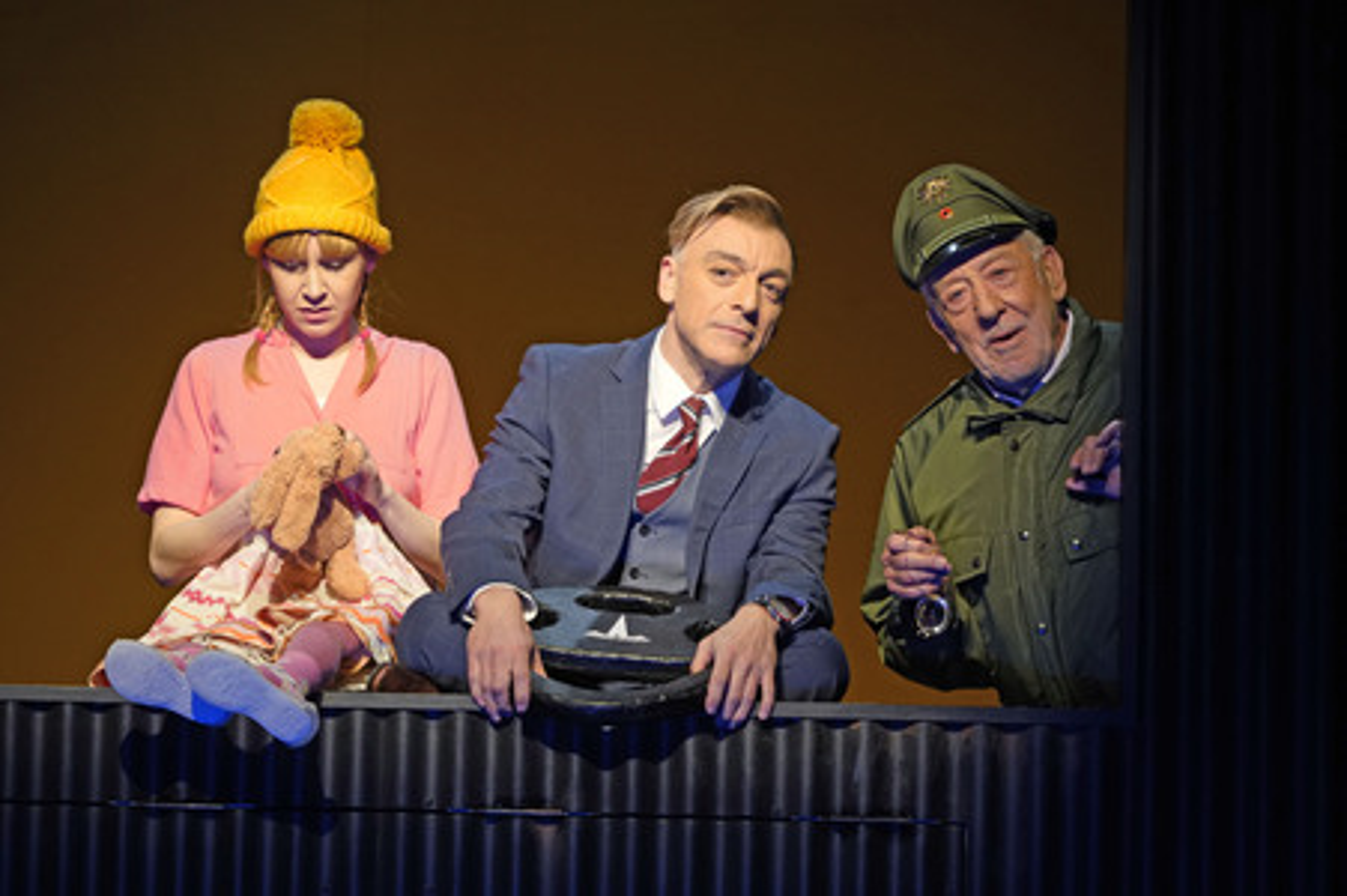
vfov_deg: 7.7
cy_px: 448
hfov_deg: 11.5
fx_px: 6692
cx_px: 674
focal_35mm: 179
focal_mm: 179
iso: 2000
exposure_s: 1/200
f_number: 5.6
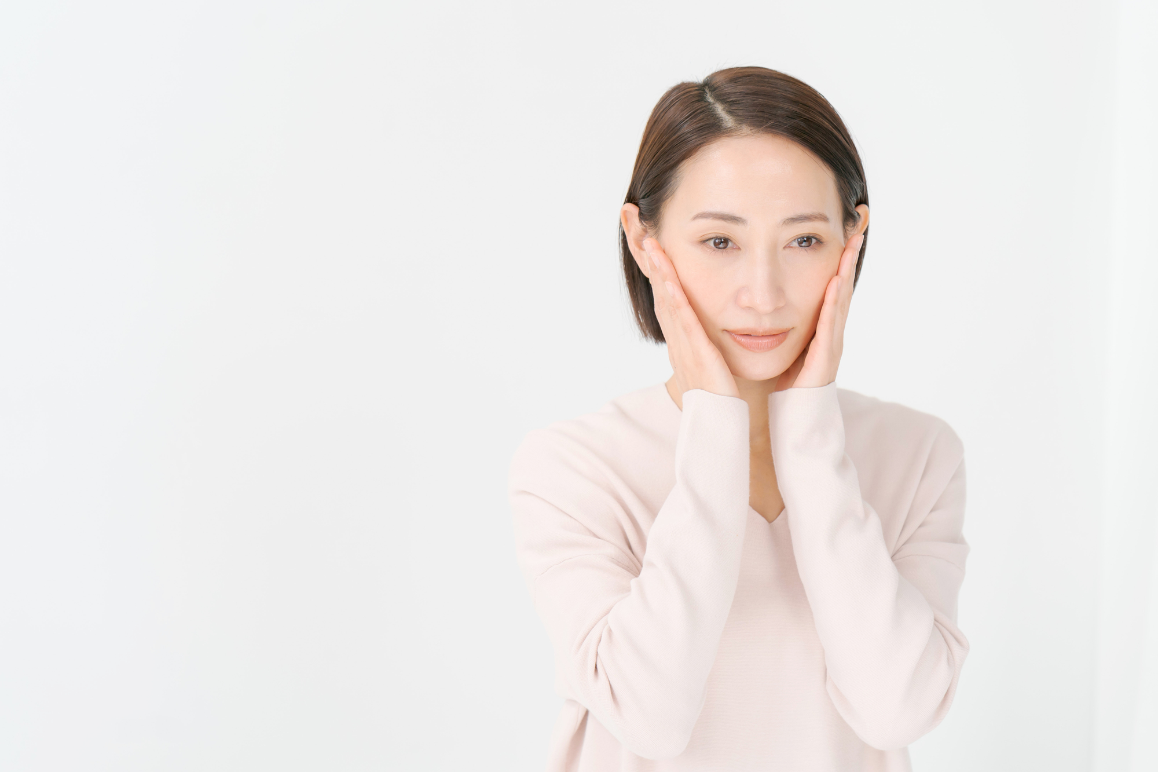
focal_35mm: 85
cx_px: 579
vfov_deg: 16.1
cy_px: 386
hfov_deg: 23.9
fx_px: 2734
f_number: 4
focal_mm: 85
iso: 320
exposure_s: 1/500
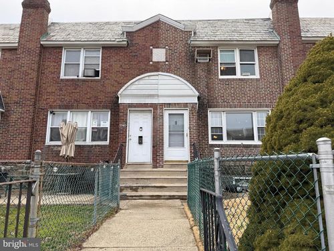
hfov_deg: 71.6
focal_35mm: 24
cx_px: 167
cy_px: 126
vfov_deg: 56.8
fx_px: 232
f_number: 1.78
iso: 80
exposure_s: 1/433
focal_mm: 6.76
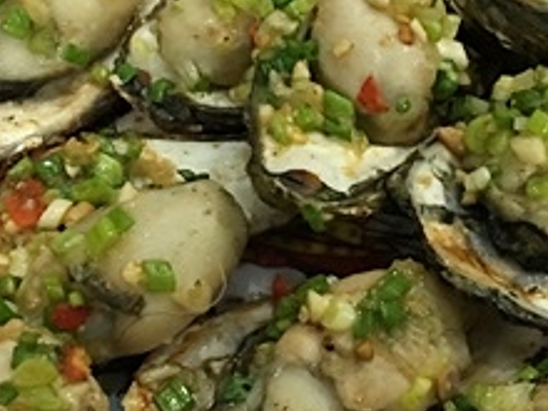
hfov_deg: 24.5
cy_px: 262
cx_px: 396
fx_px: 1251
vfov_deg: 18.6
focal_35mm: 79
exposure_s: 1/8
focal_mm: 4.15
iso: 100
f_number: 2.2
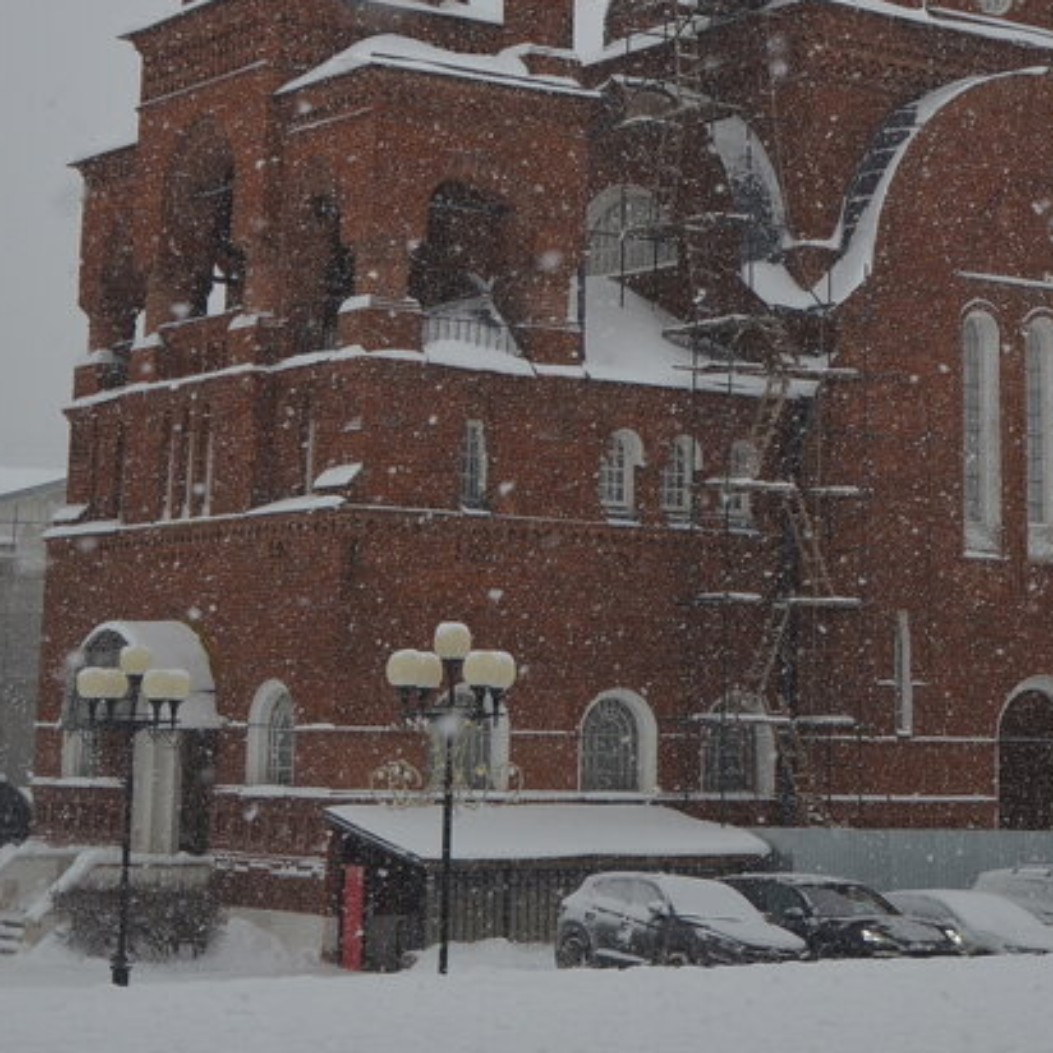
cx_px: 700
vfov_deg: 19.2
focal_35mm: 89
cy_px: 127
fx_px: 3063
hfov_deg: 19.4
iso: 280
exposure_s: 1/500
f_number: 4.5
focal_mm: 24
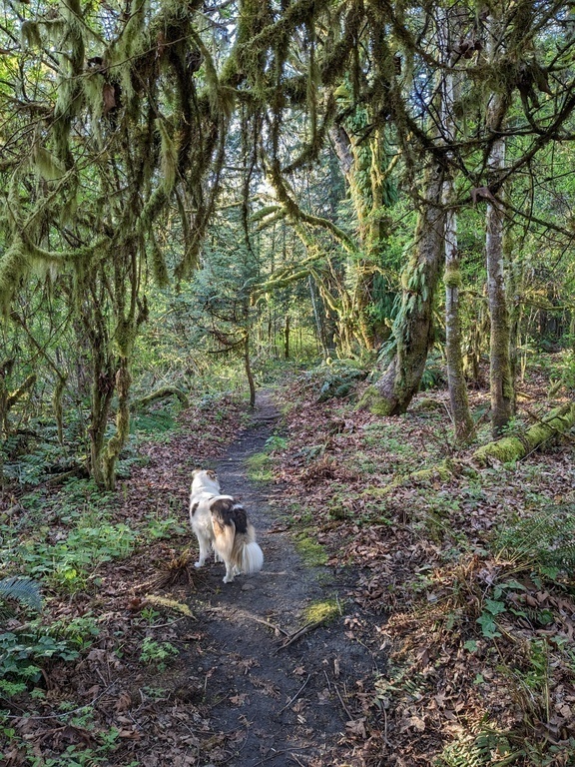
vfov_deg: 65.3
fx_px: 598
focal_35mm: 27
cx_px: 288
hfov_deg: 51.4
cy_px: 384
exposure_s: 1/120
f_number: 1.73
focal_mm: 4.38
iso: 95
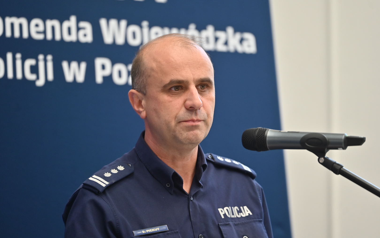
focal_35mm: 184
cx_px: 190
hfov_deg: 11.4
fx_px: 1905
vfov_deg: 7.1
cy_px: 116
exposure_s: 1/400
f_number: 2.8
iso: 1250
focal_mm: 180
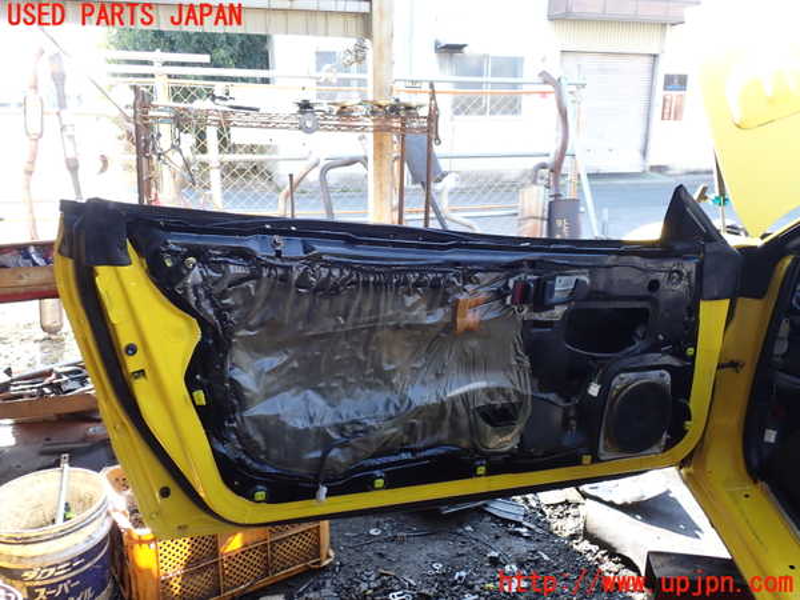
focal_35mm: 30
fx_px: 693
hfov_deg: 60.0
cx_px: 400
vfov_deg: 46.8
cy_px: 300
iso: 100
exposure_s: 1/60
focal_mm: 5.4
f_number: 3.2
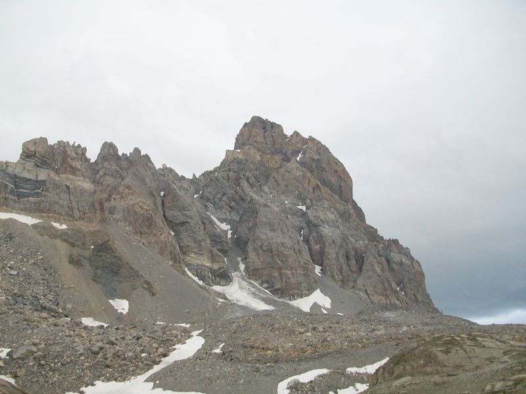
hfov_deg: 54.0
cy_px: 197
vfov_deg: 41.8
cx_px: 263
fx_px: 517
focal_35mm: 34
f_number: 2.8
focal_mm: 5.7
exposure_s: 1/320
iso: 80
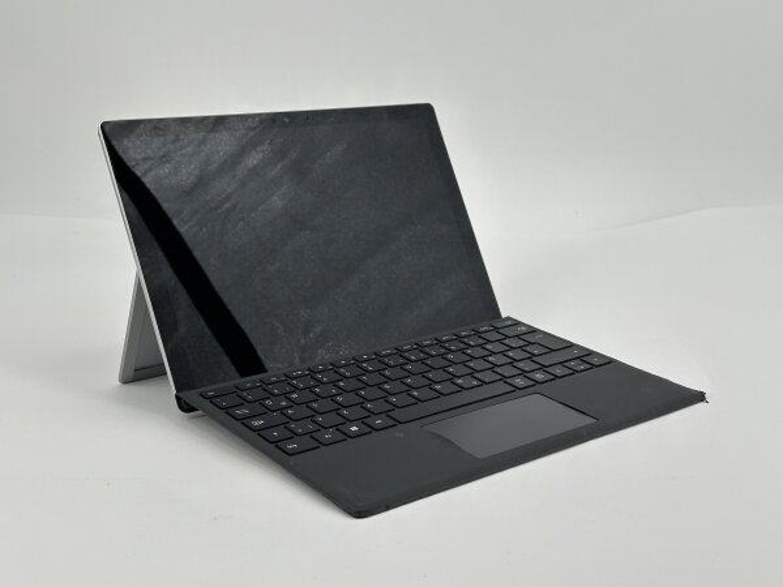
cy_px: 294
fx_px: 1086
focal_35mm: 48
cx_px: 392
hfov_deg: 39.7
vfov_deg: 30.3
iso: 64
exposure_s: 1/424
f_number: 1.78
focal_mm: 6.86
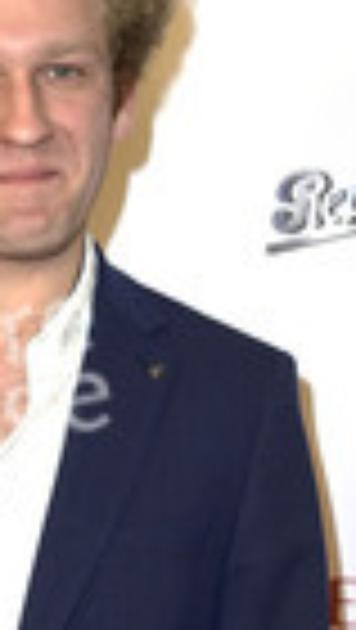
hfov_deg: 6.6
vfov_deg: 11.5
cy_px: 630
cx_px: 9
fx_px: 3097
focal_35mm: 185
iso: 640
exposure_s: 1/200
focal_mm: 62
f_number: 5.6
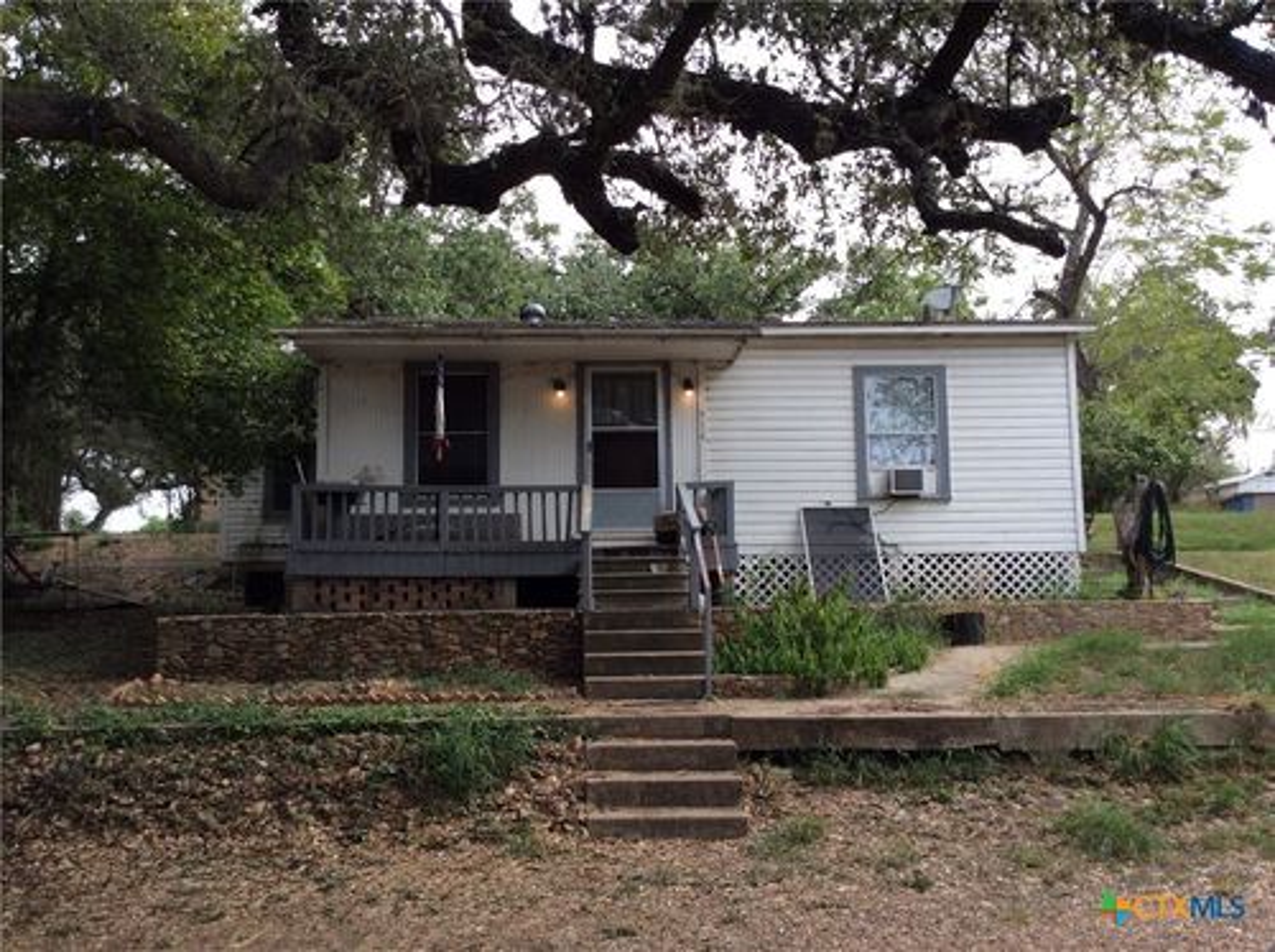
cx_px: 638
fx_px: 1176
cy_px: 476
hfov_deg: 56.9
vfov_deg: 44.0
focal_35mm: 32
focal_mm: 3.3
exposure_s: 1/329
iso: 32
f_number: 2.4
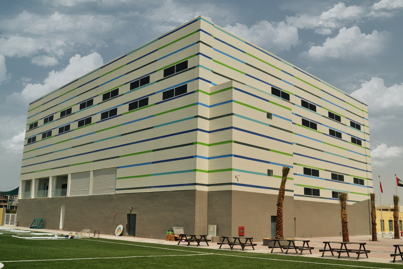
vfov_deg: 38.4
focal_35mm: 34
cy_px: 134
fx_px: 386
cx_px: 202
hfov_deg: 55.1
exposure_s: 1/2500
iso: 800
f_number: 11
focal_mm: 23
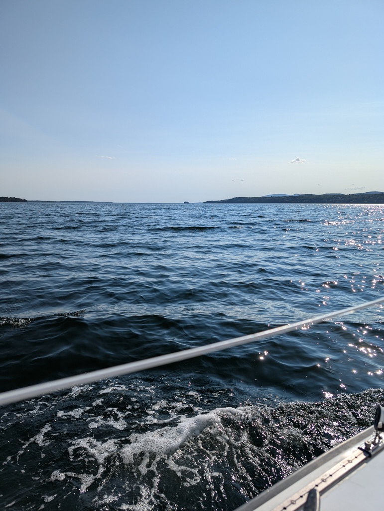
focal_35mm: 24
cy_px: 256
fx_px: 354
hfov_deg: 56.9
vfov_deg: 71.5
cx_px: 192
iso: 18
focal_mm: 6.9
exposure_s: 1/2404
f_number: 1.68
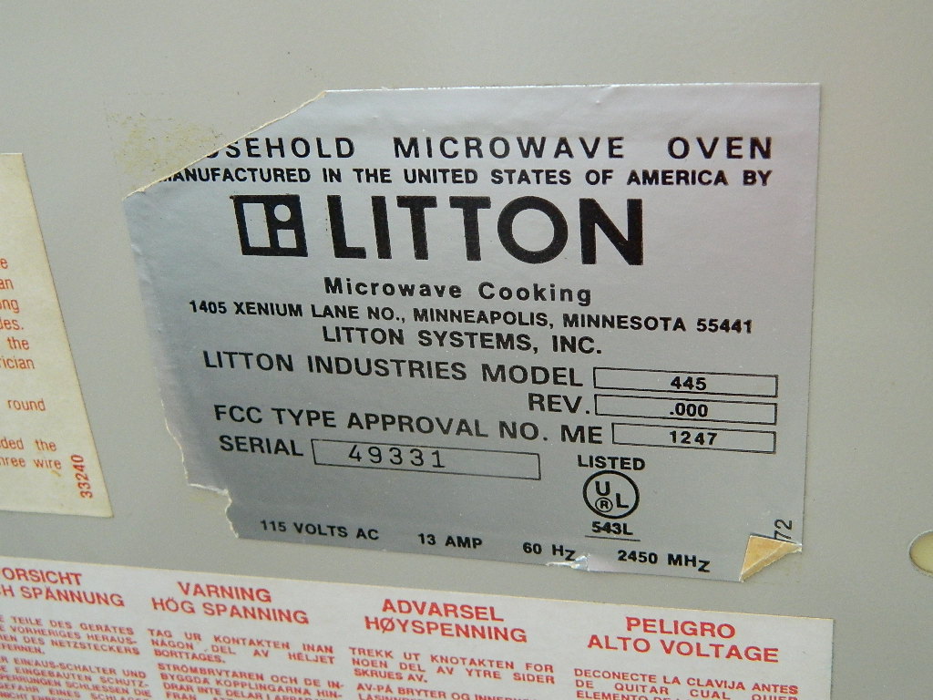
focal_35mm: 47
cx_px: 466
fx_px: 1267
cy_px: 350
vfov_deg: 30.9
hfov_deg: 40.4
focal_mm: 8.4
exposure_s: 1/160
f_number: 3.6
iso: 400
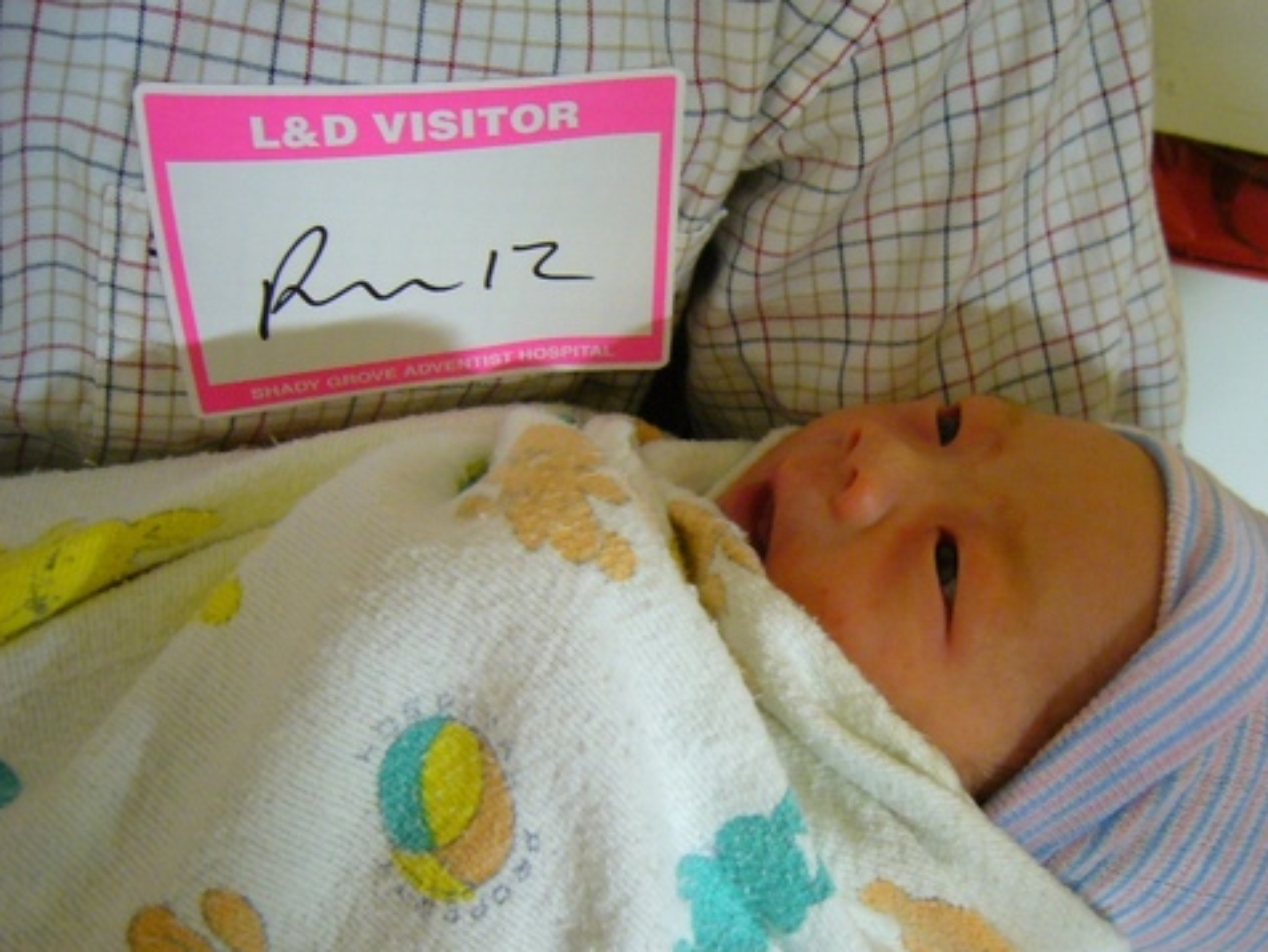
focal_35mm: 44
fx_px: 1612
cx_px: 782
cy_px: 535
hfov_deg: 42.7
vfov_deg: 32.9
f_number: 2.8
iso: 200
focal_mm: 5.8
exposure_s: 1/3.2
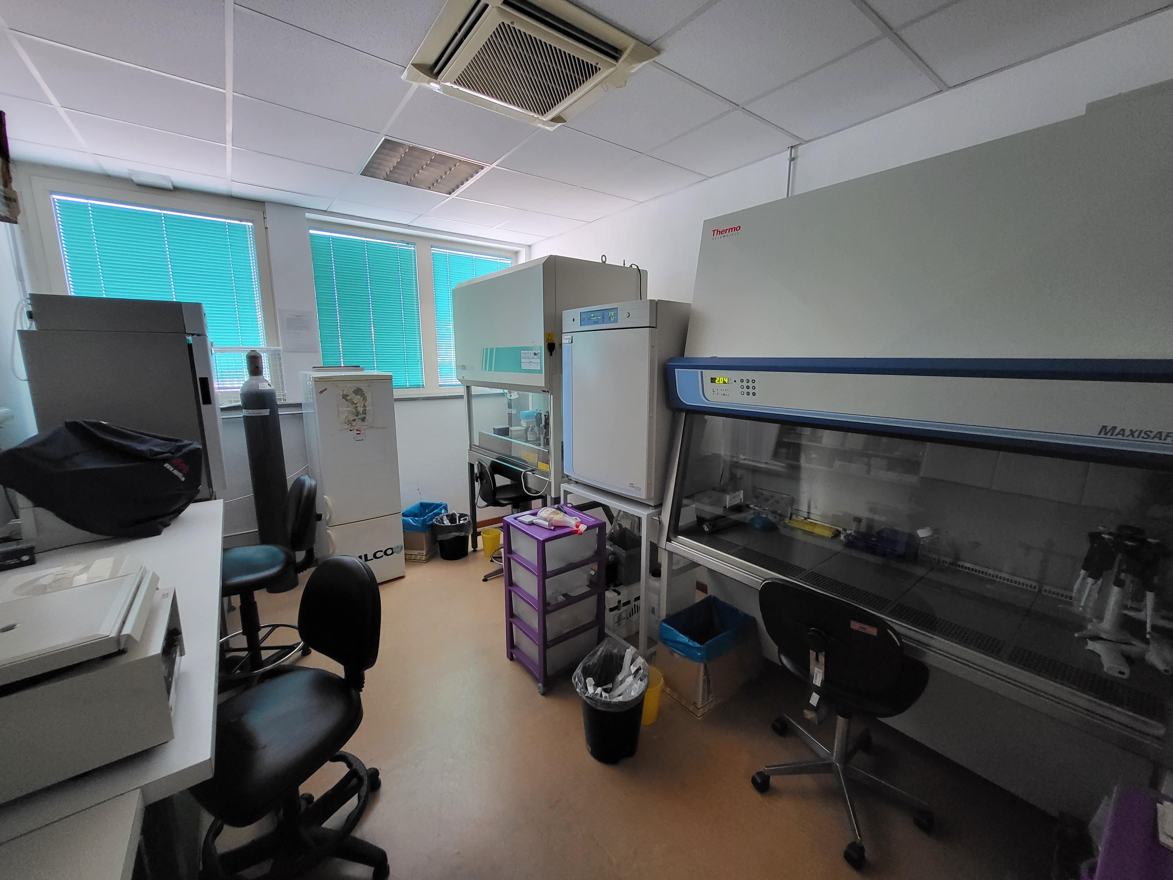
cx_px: 586
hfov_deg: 106.2
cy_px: 440
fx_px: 441
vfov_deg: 89.9
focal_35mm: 13
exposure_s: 1/33
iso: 320
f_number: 2.2
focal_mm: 1.74
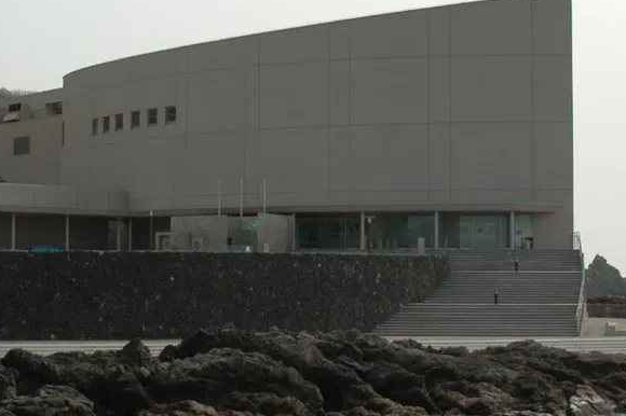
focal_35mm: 91
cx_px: 253
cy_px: 179
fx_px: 1581
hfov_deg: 22.4
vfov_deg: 15.0
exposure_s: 1/500
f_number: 10
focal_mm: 22
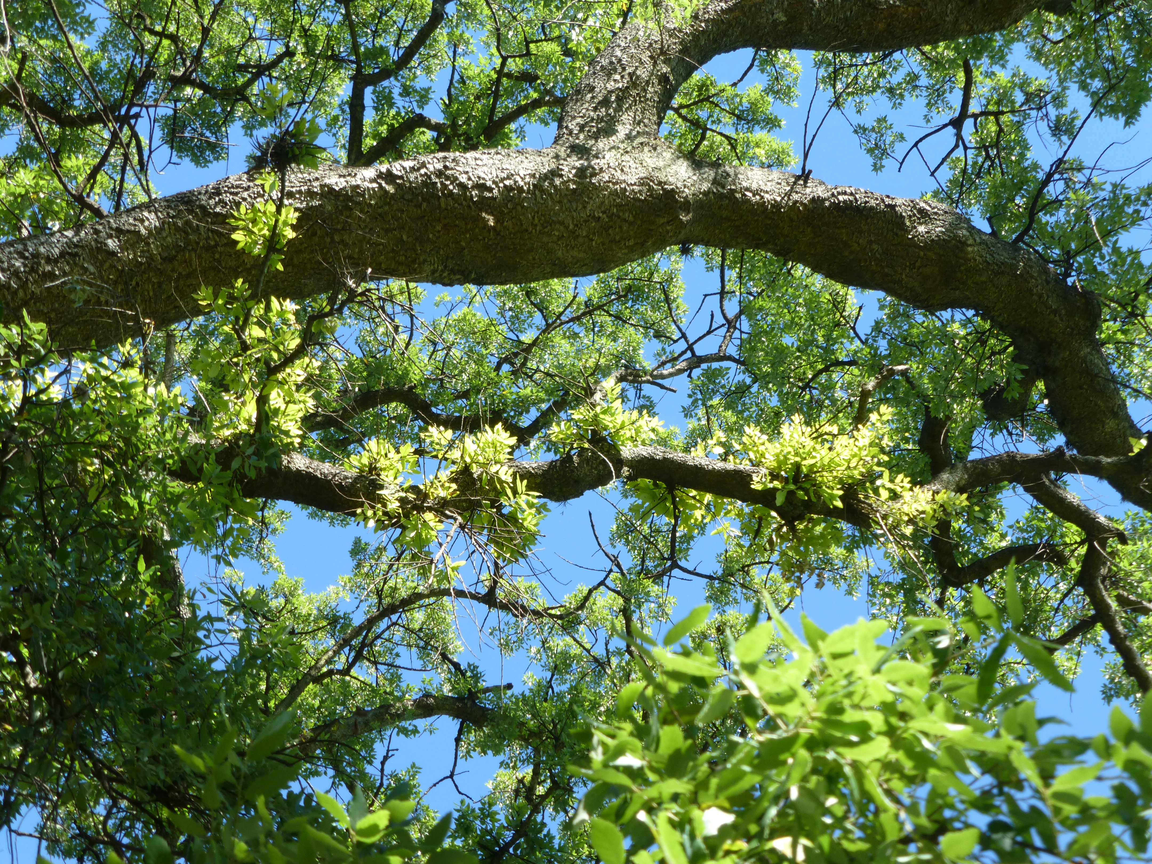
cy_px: 432
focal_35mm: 79
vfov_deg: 18.7
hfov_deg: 24.7
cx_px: 576
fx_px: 2629
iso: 100
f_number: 5.1
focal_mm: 14.2
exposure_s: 1/125
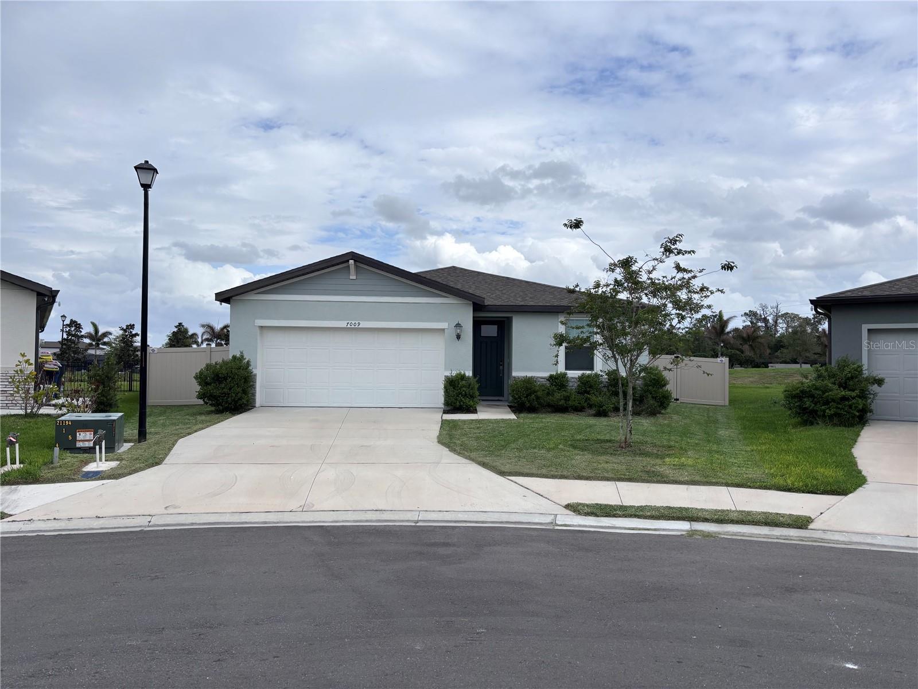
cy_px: 344
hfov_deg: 67.3
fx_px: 690
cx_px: 459
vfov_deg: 53.1
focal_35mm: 26
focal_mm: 5.96
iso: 50
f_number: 1.6
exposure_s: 1/4425
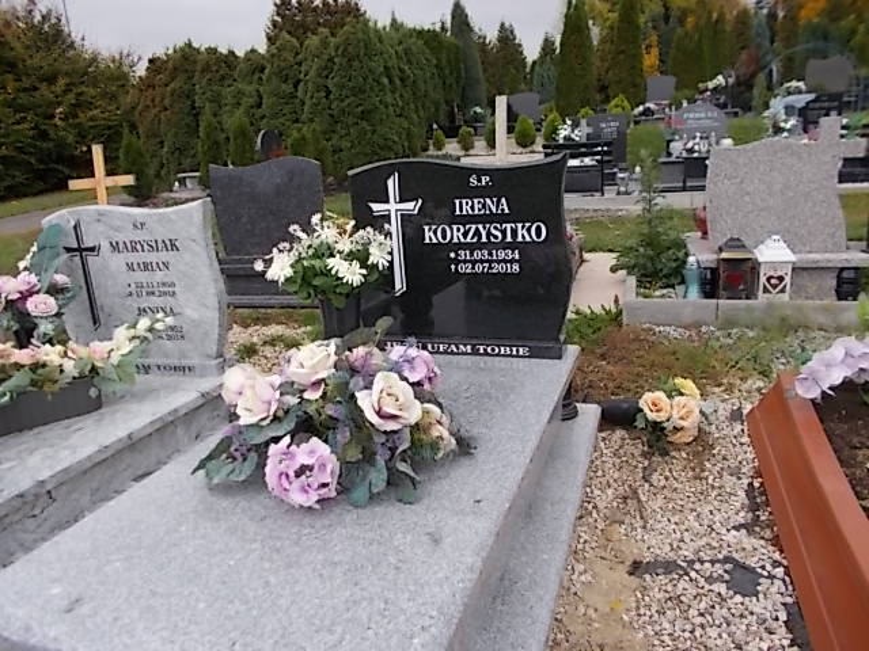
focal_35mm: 26
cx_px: 434
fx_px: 653
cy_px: 326
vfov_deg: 53.1
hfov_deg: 67.3
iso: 80
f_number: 3.2
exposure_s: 1/100
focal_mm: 4.6
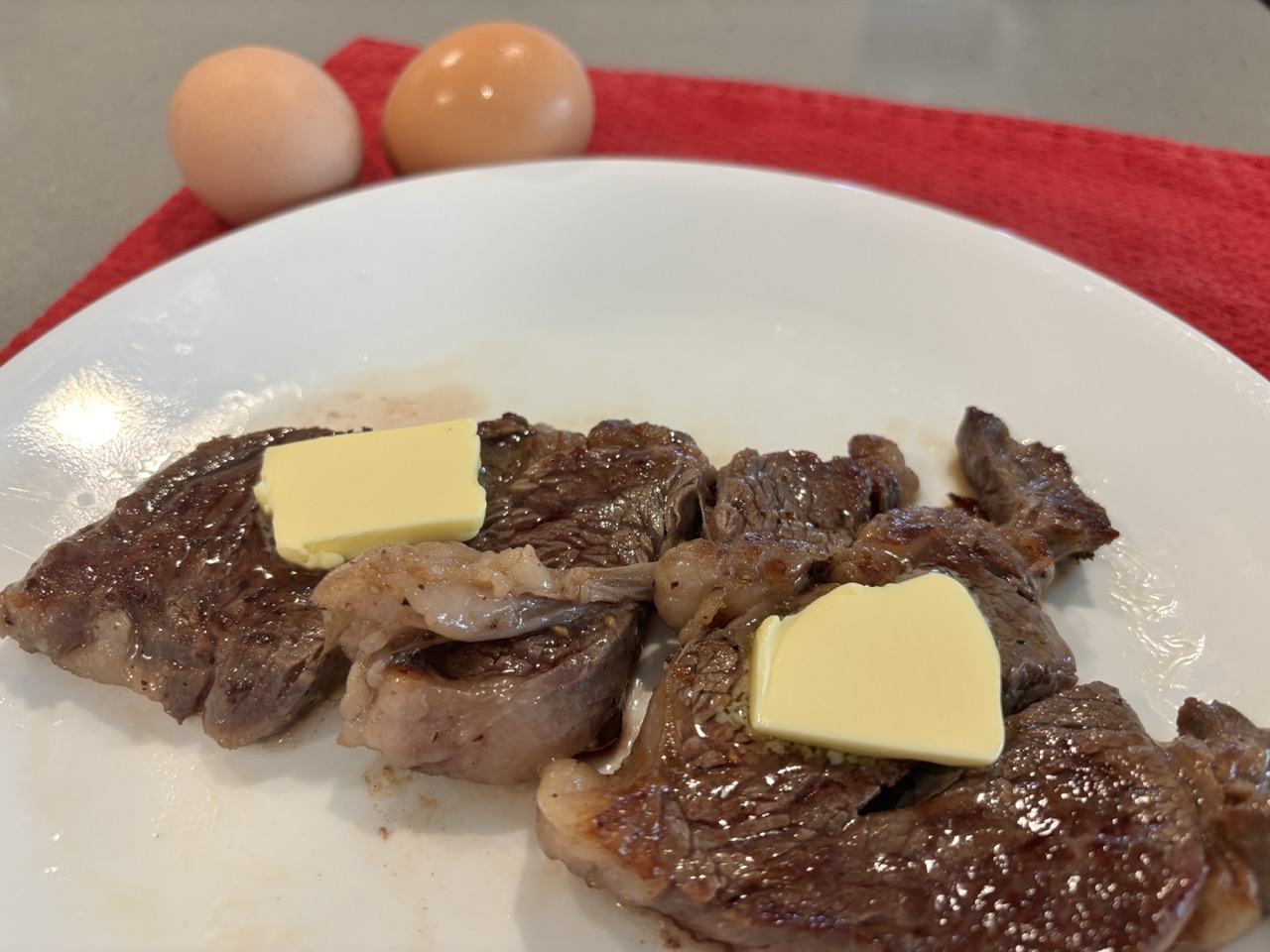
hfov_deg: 67.3
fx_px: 954
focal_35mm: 26
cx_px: 635
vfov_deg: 53.1
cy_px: 476
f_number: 1.6
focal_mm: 5.96
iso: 125
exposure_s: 1/60
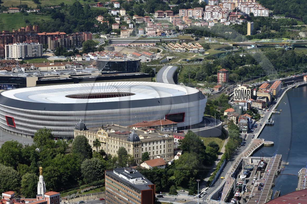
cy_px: 127
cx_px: 182
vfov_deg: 14.1
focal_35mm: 97
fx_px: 826
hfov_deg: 21.0
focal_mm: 70
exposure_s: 1/400
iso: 200
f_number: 10
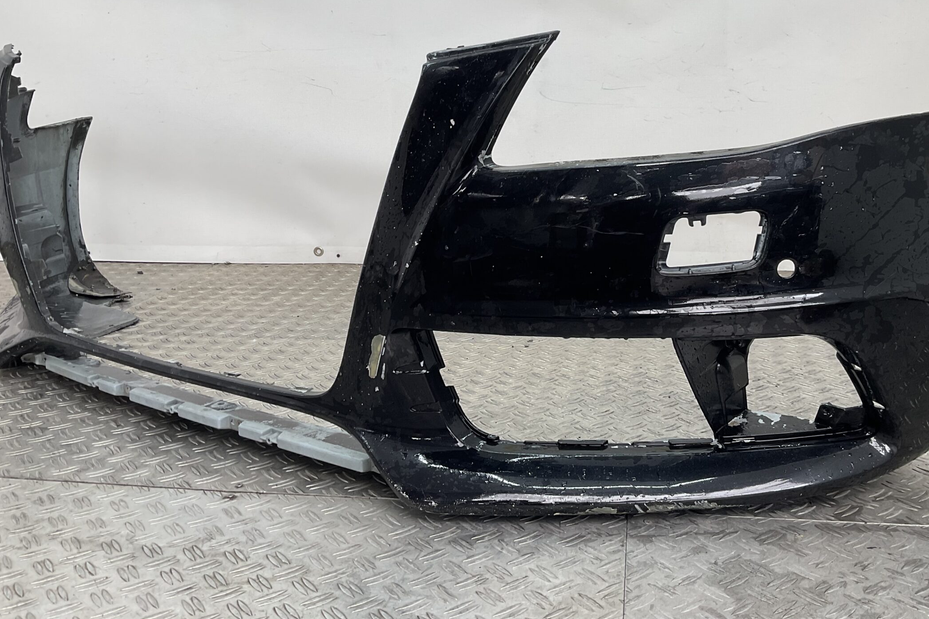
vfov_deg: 35.5
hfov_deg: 51.7
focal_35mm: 37
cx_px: 526
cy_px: 195
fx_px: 955
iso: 16
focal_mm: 3
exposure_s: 1/120
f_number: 1.8
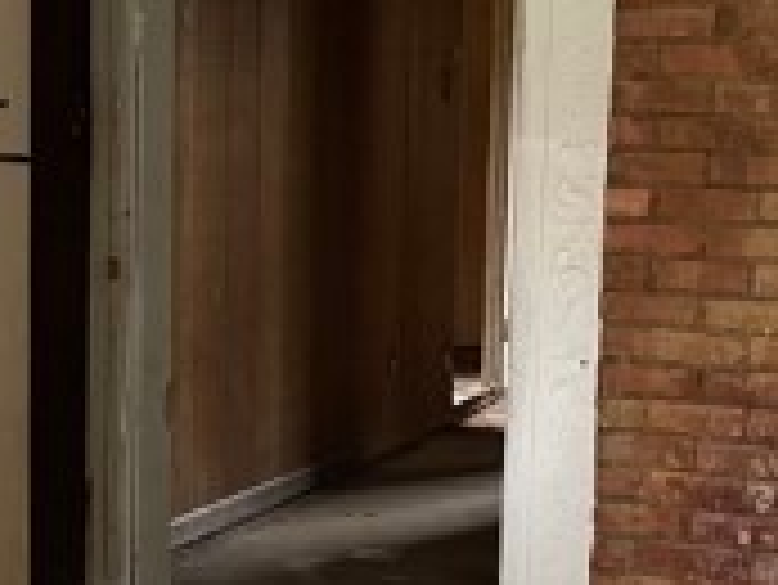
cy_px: 324
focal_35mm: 96
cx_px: 310
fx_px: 2159
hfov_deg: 20.4
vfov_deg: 15.4
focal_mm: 4.2
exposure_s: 1/40
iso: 500
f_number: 1.6
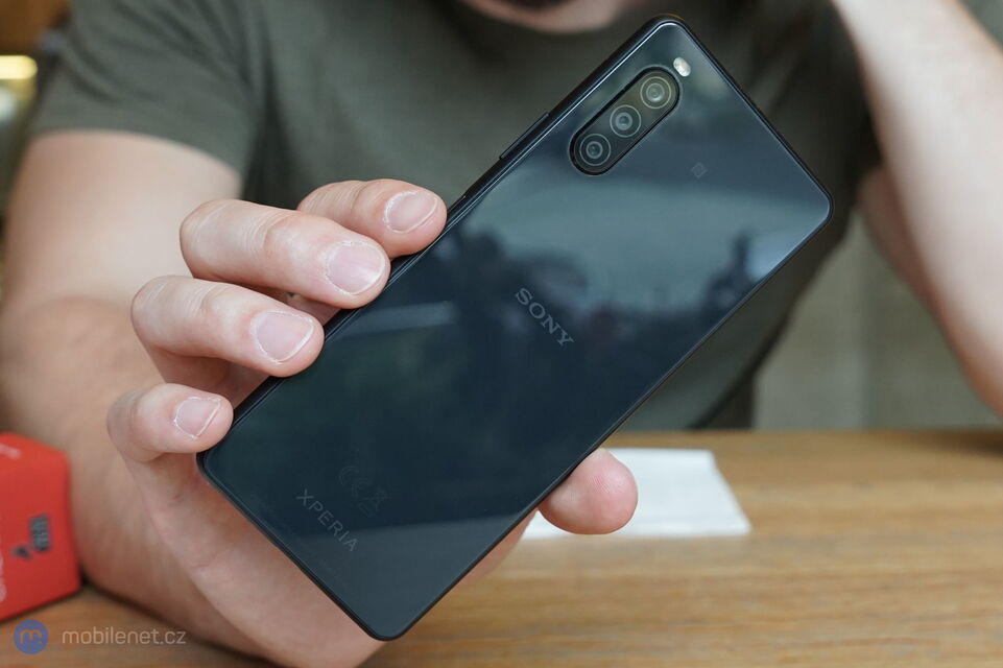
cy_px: 334
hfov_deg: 60.3
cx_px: 502
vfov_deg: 42.3
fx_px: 863
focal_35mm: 31
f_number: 5
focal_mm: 31
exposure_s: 1/200
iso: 1600
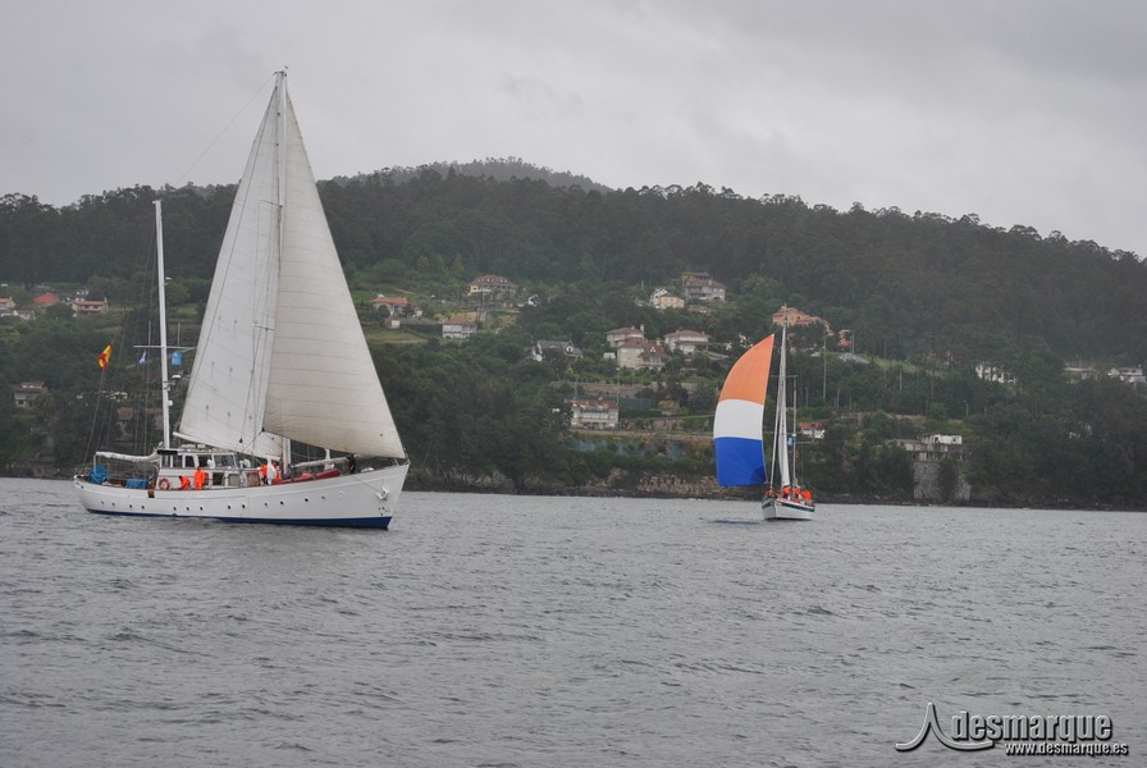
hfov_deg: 22.6
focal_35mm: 90
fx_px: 2871
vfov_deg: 15.2
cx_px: 574
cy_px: 384
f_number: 5.6
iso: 160
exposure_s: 1/500
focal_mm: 60
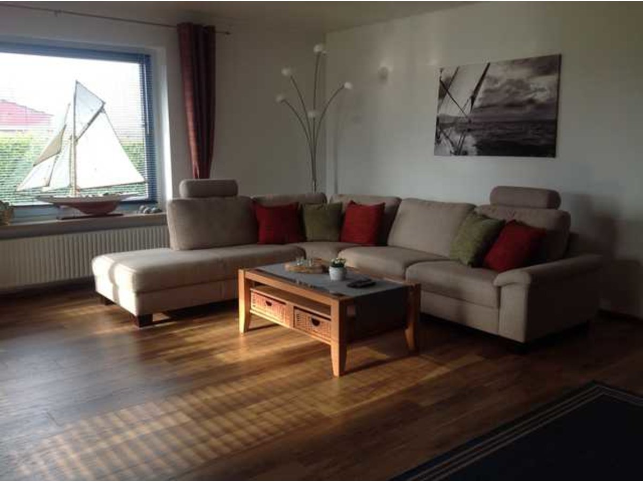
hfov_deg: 52.6
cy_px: 241
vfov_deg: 40.7
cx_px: 322
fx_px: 650
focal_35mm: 35
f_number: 2.4
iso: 64
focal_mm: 4.28
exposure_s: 1/60
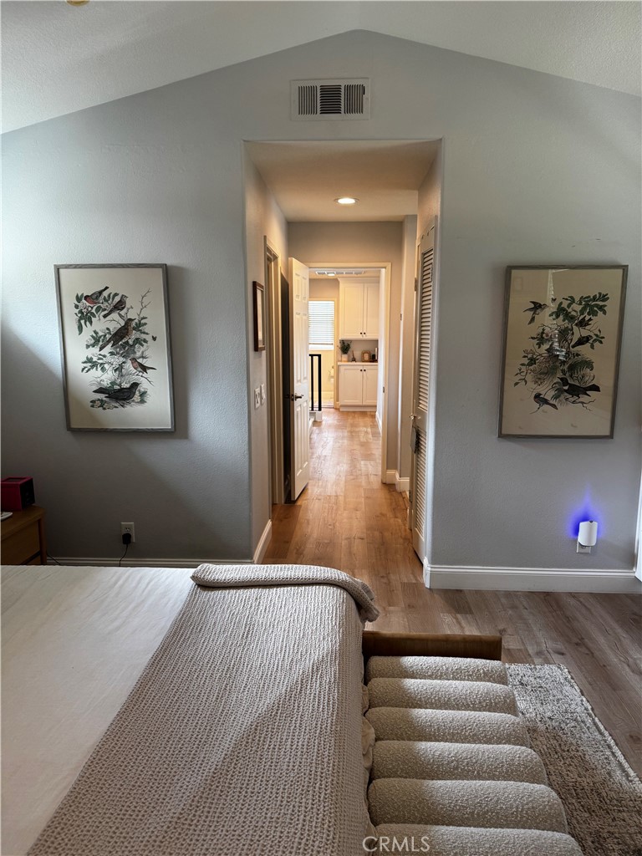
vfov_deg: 71.6
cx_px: 321
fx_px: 593
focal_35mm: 24
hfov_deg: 56.8
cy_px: 428
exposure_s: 1/60
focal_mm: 6.76
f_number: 1.78
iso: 125
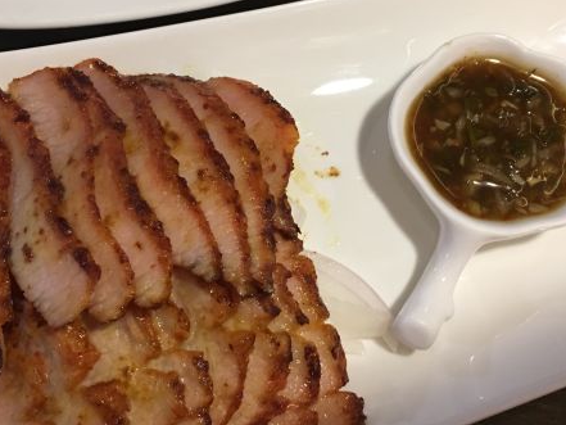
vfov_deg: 31.5
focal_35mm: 46
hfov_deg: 41.2
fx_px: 752
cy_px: 188
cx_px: 277
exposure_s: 1/10
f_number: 2.2
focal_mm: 4.15
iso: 100
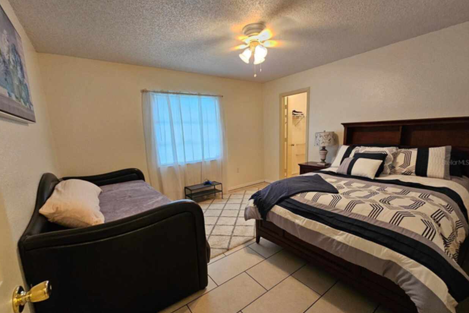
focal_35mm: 14
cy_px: 162
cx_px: 228
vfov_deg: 81.2
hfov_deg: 104.2
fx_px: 182
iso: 320
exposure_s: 1/60
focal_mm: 2.2
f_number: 2.2
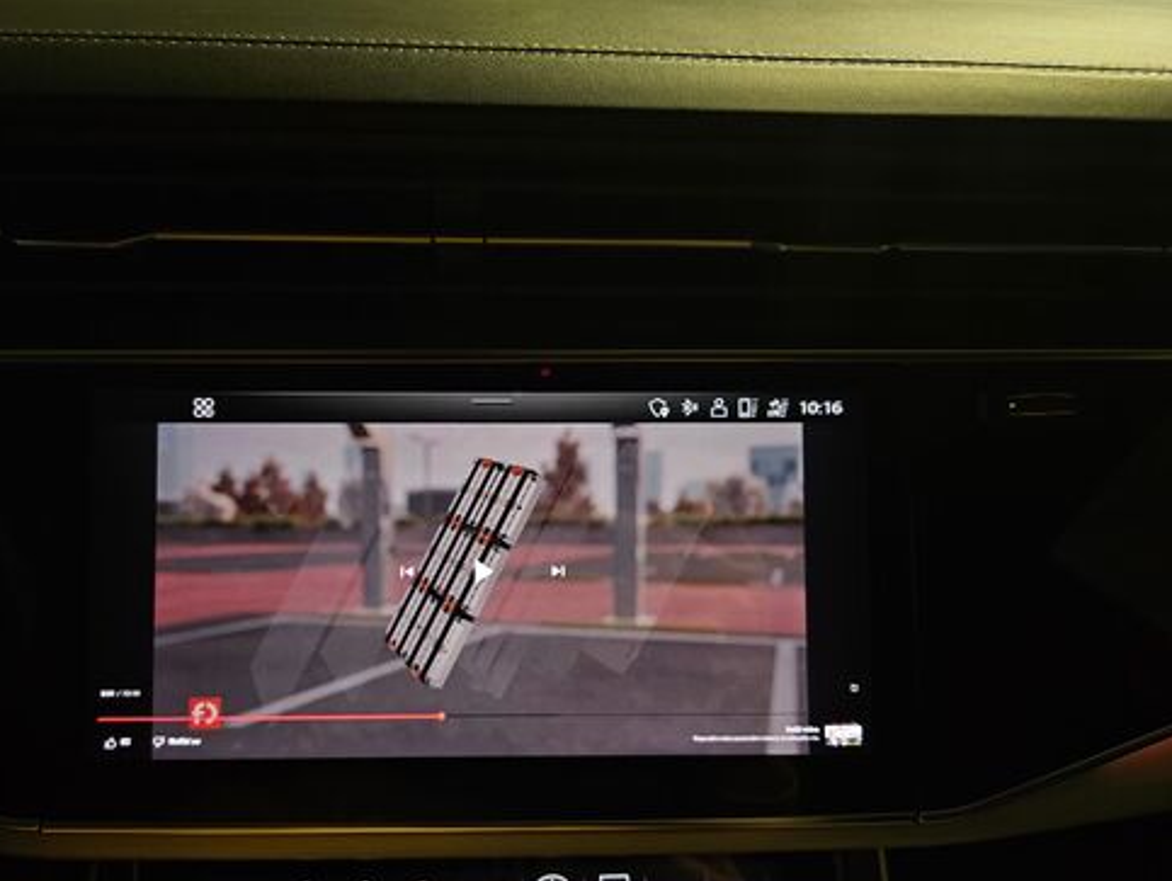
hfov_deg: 67.1
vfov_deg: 53.0
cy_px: 488
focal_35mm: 26
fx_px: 881
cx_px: 524
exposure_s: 1/51
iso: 320
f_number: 1.8
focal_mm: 5.4
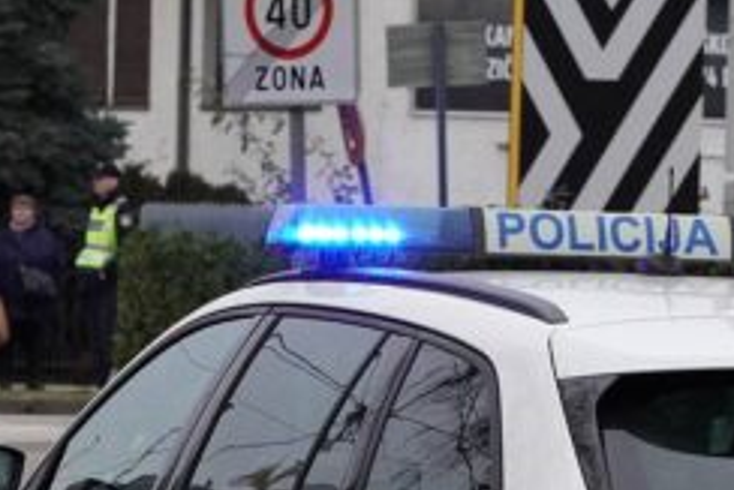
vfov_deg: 4.1
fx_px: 6820
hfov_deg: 6.2
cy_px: 634
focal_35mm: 334
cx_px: 502
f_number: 8
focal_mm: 85
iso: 6400
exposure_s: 1/2500
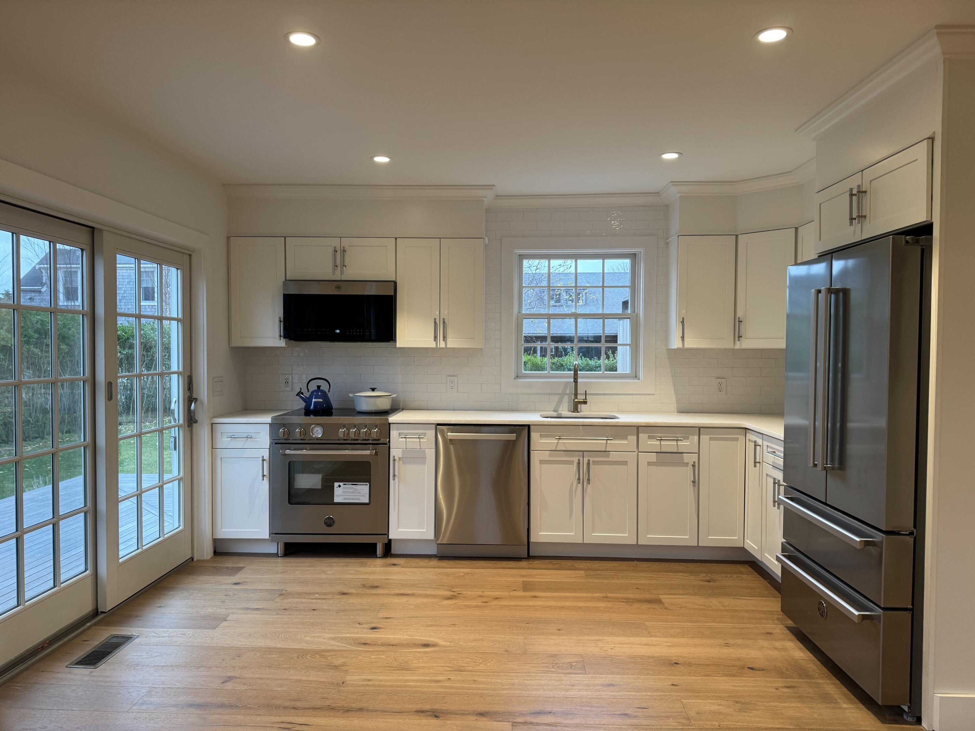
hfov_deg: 71.6
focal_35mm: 24
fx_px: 676
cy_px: 366
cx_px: 488
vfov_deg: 56.8
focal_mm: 6.76
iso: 125
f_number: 1.78
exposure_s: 1/120
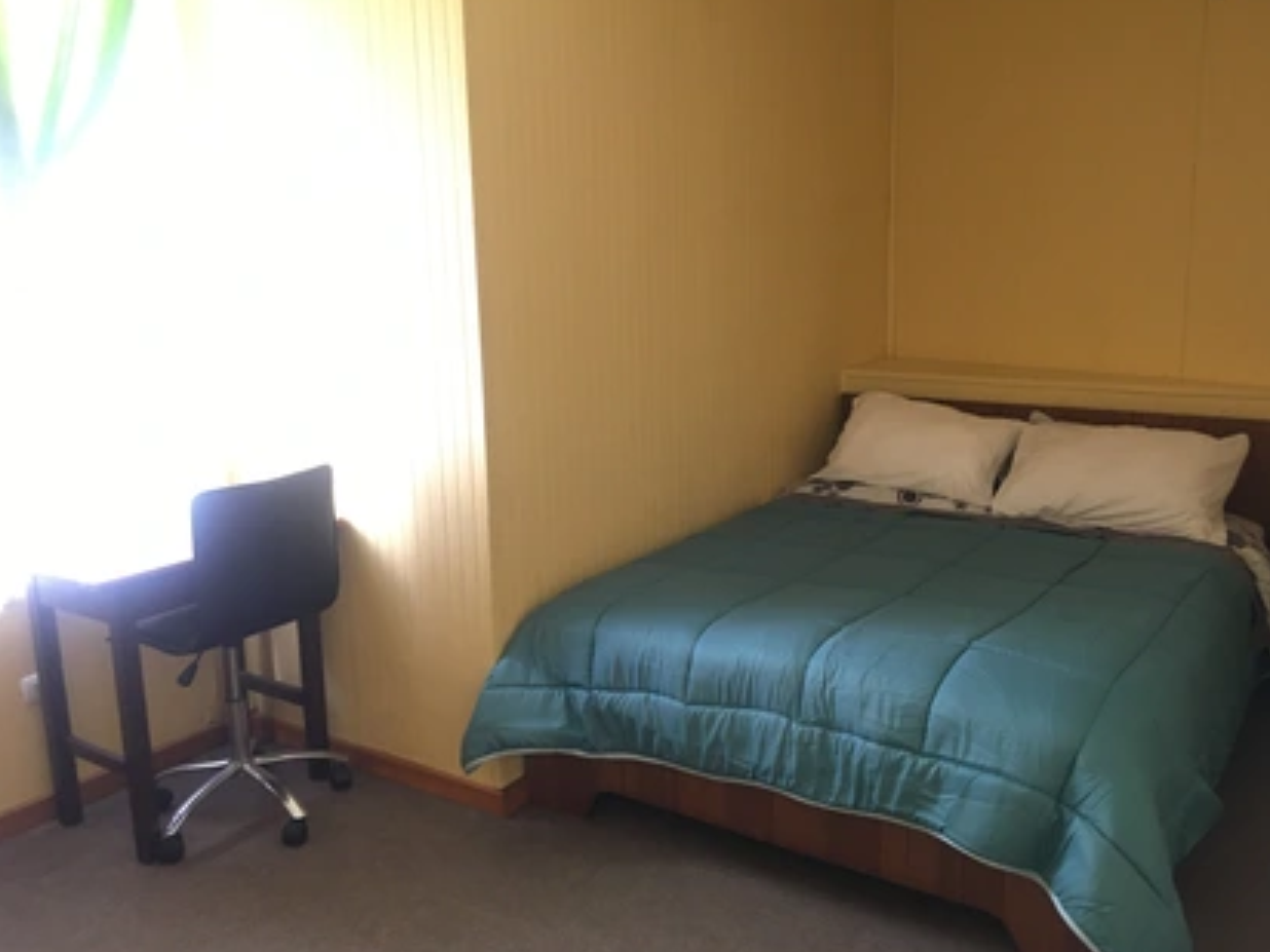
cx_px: 669
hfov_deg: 58.3
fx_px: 1137
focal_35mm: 31
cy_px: 462
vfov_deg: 45.4
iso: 200
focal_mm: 4.15
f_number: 2.2
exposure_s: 1/33
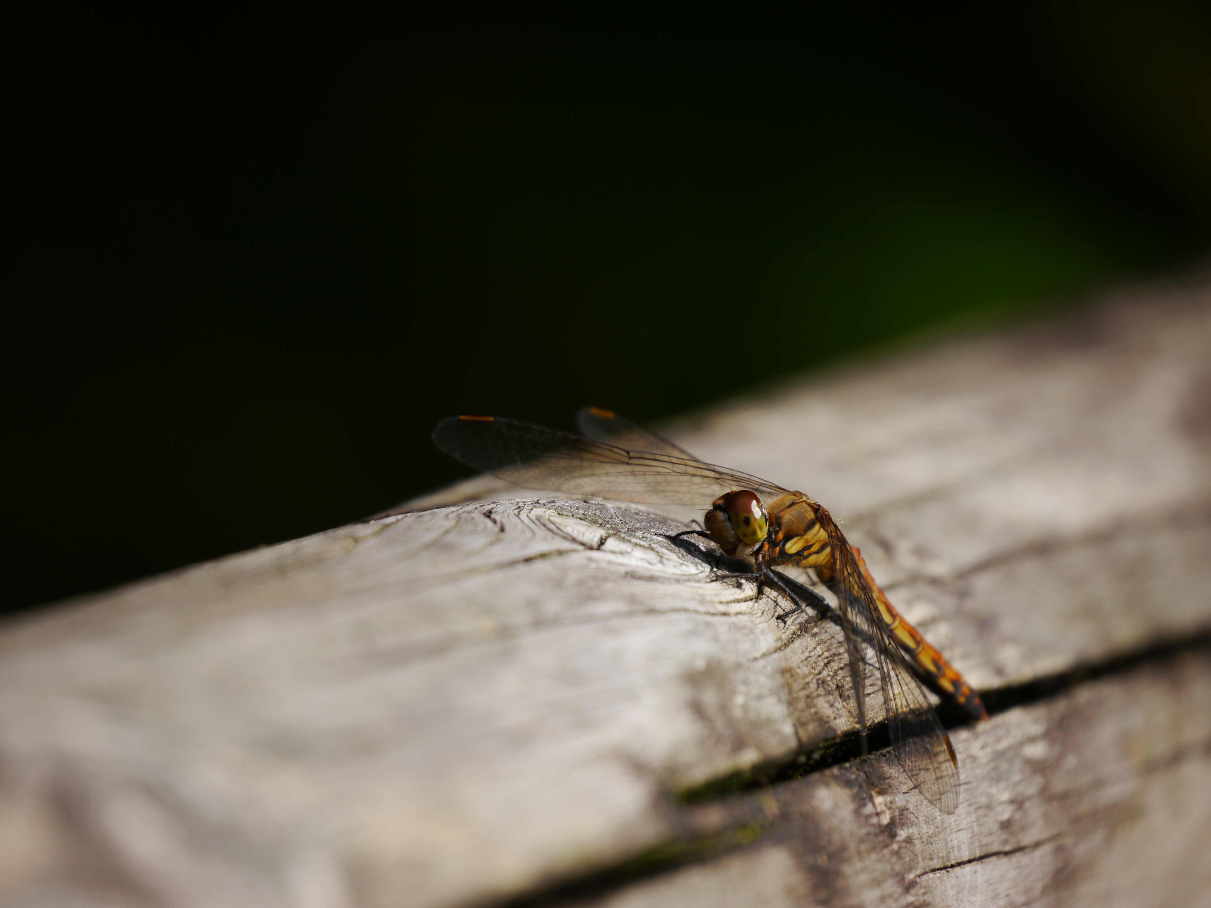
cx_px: 606
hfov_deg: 7.0
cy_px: 454
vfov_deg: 5.3
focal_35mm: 282
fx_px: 9865
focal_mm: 141
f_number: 5.6
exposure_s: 1/400
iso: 160
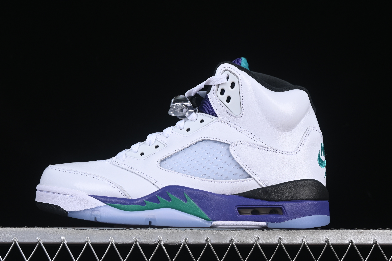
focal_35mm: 83
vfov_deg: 16.5
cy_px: 138
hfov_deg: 24.5
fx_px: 904
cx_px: 185
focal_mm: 50
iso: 160
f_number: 8
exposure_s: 1/80
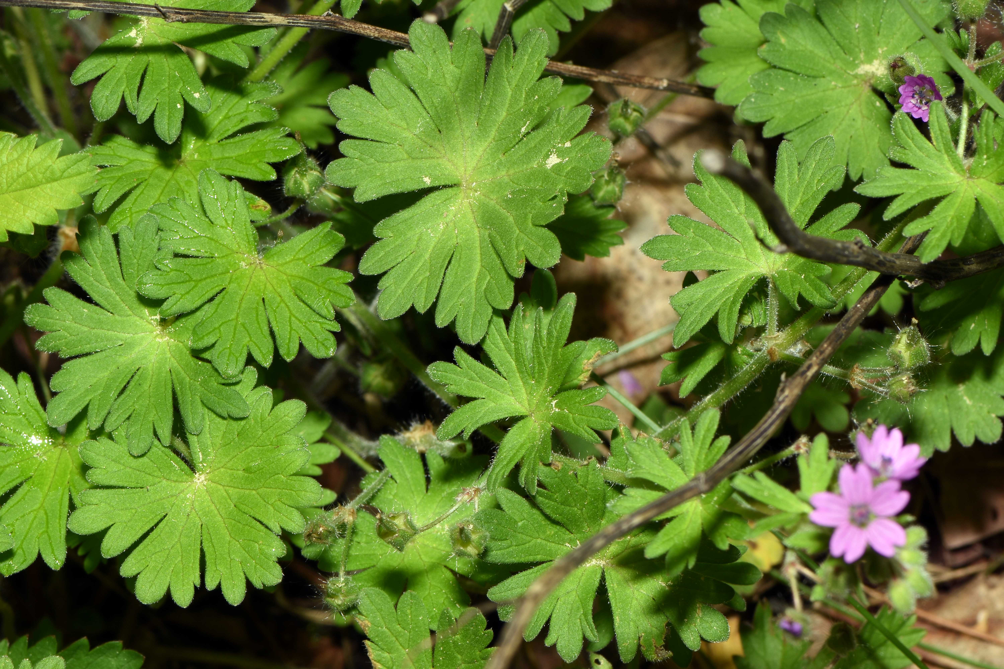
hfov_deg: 13.0
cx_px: 502
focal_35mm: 158
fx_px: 4392
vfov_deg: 8.7
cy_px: 334
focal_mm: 105
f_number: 16
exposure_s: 1/250
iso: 100
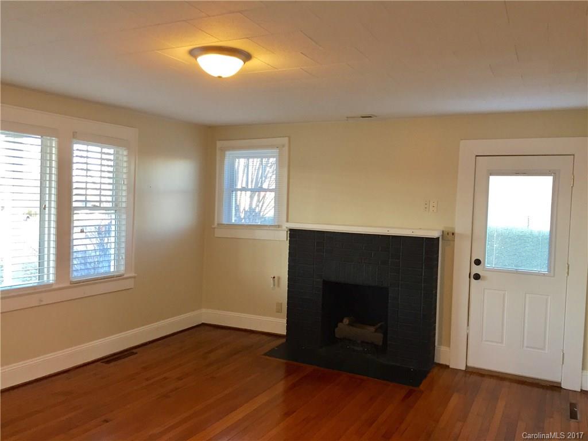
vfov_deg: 48.2
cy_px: 220
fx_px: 493
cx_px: 294
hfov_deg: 61.7
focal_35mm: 29
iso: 80
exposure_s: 1/30
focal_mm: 4.15
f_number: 2.2
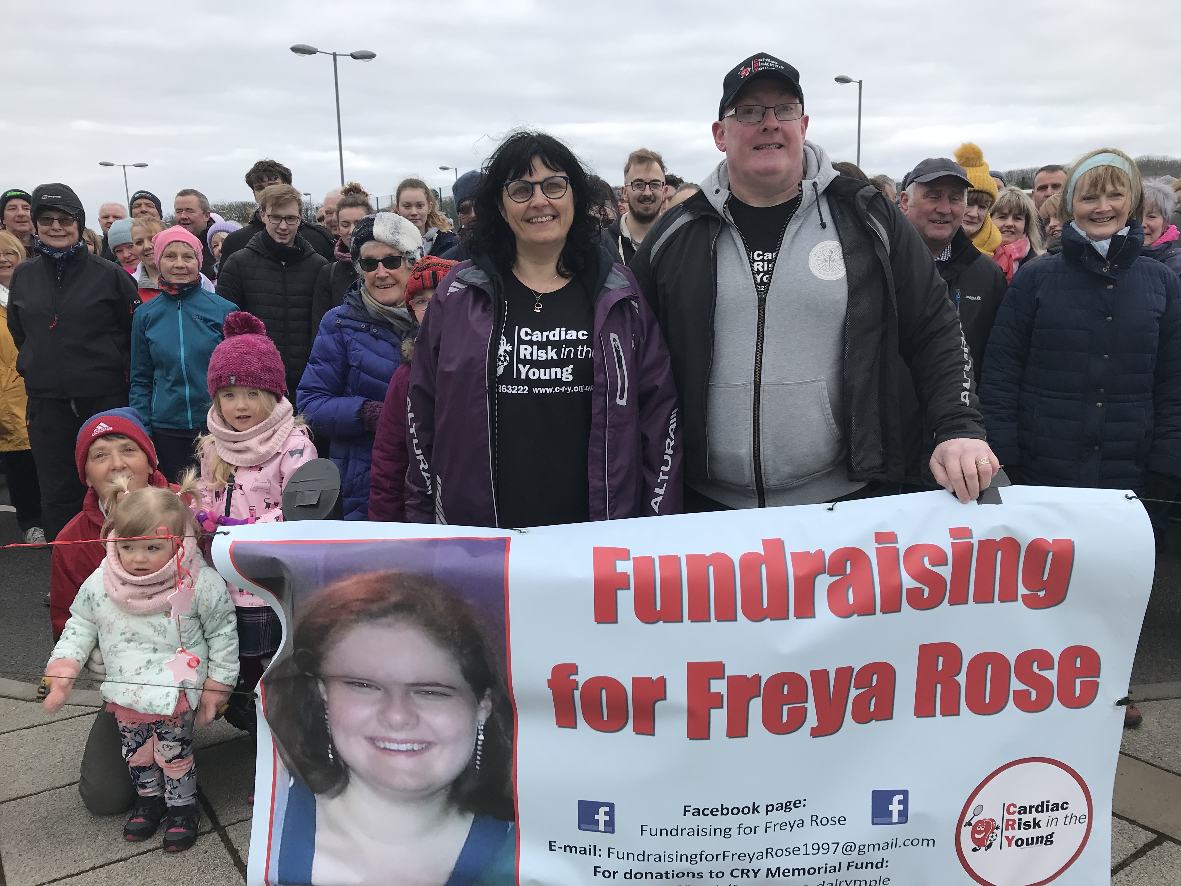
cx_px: 590
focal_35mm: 28
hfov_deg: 63.4
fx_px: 955
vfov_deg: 49.7
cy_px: 443
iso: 20
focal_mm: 3.99
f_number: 1.8
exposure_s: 1/742
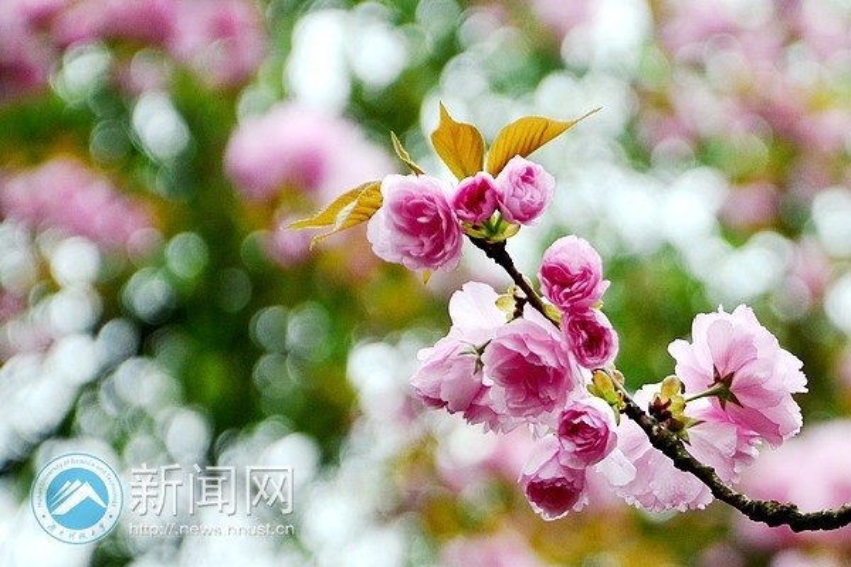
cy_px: 284
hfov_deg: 13.0
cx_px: 426
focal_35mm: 158
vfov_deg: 8.7
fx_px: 3723
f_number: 5.6
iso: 400
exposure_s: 1/800
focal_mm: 105
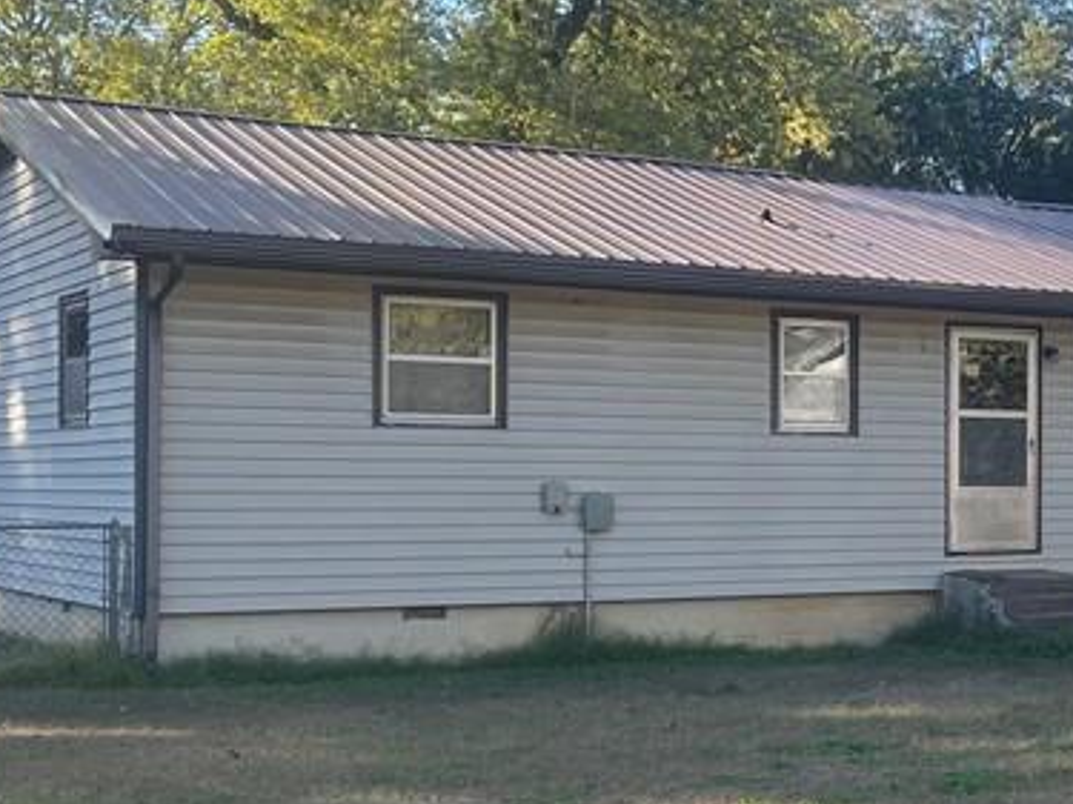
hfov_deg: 25.6
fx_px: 2200
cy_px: 498
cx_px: 1150
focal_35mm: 71
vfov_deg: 20.7
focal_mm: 5.1
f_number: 1.6
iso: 50
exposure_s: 1/1667
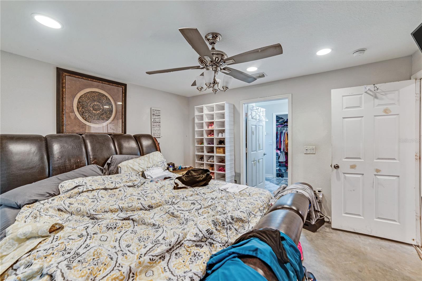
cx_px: 211
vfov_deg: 81.2
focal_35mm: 14
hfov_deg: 104.2
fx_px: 164
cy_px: 140
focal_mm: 14
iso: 160
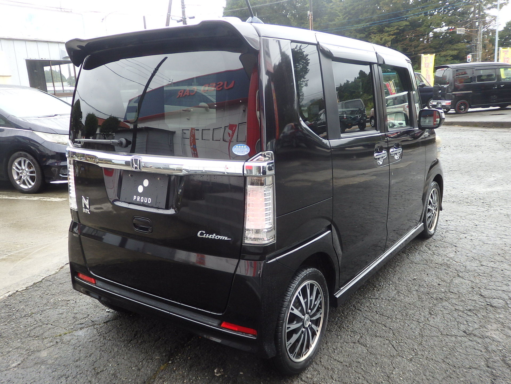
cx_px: 256
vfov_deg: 46.8
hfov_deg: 60.0
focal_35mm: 30
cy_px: 192
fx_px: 443
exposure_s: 1/100
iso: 125
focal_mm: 5.5
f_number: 3.3
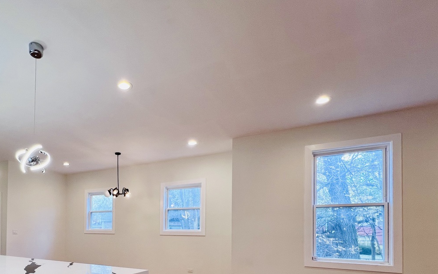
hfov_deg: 82.0
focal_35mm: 20
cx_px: 144
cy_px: 226
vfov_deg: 54.7
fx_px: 239
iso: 100
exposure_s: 1/120
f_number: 1.8
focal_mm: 1.57
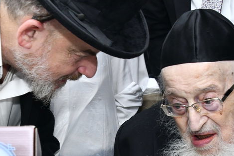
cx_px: 86
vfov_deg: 12.0
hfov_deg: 18.1
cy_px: 146
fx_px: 734
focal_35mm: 113
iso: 640
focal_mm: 38
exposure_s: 1/125
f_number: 5.6
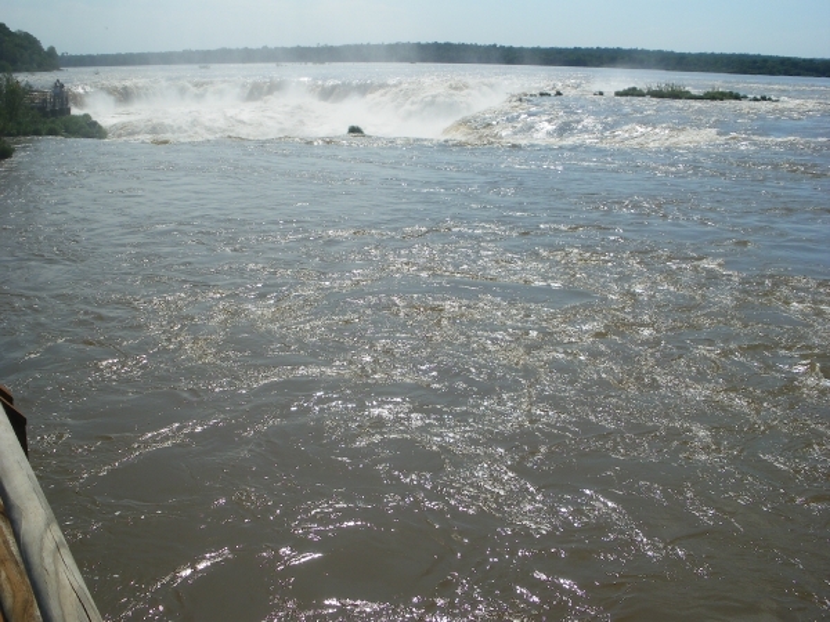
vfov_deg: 39.7
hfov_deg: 51.4
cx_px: 415
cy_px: 311
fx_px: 863
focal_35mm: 36
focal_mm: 6.3
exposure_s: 1/640
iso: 80
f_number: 5.4
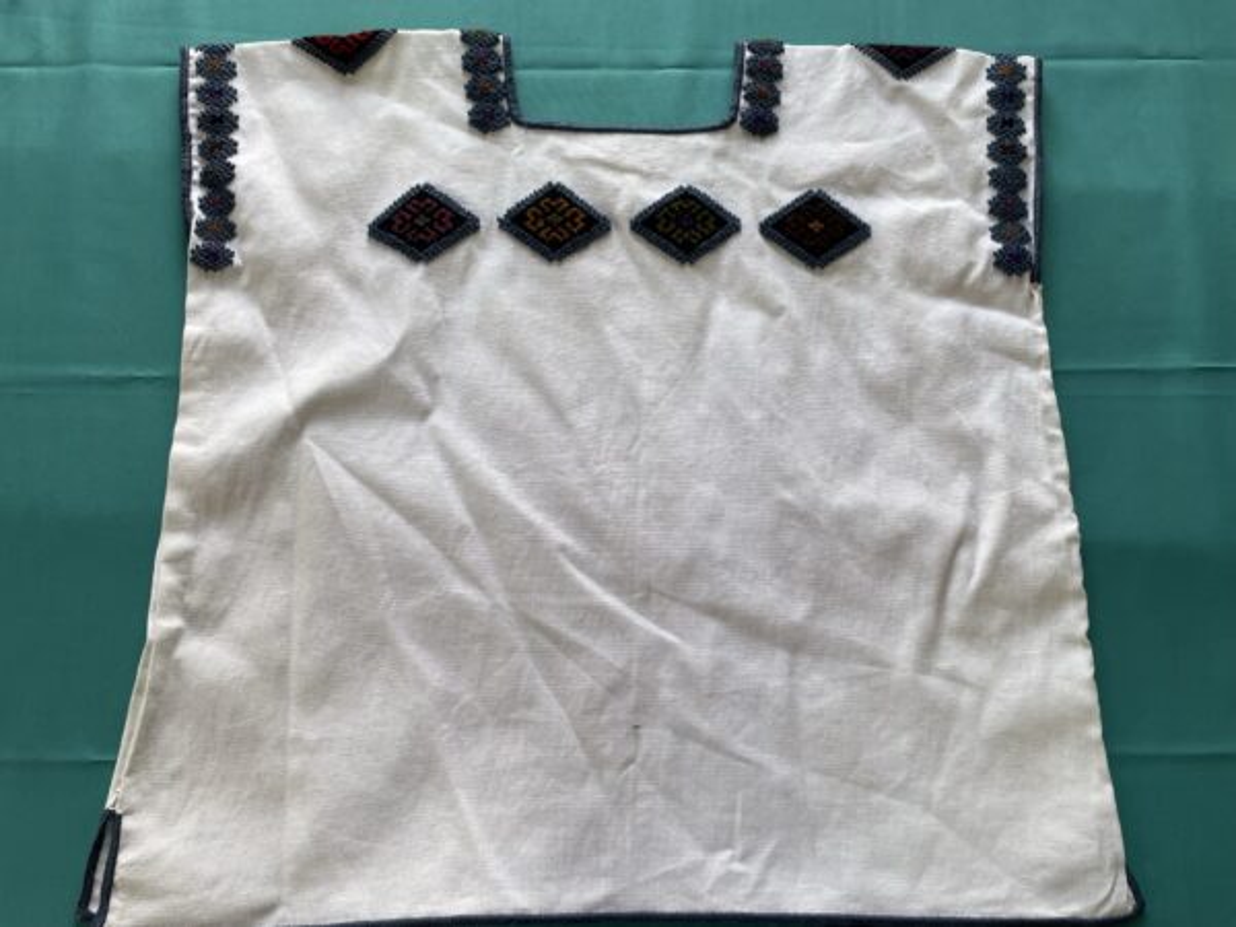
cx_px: 618
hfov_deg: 67.3
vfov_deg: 53.1
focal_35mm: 26
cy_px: 464
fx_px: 928
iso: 50
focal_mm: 4.2
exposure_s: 1/121
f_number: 1.6
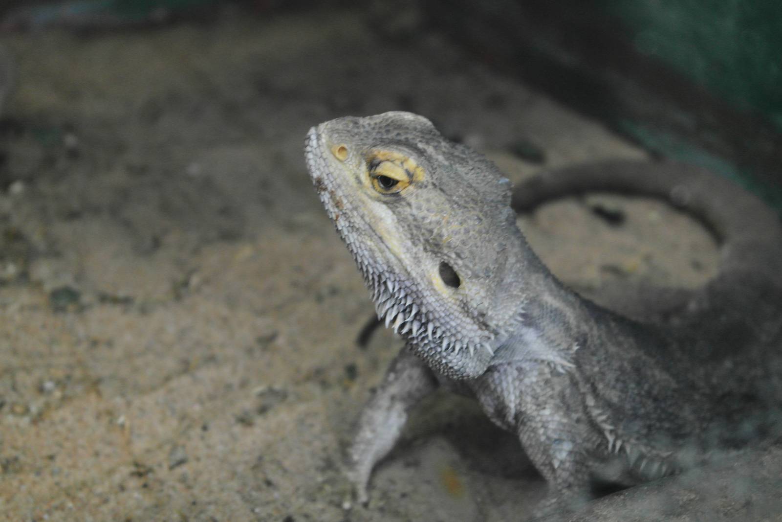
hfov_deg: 29.2
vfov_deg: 19.7
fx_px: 1499
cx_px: 391
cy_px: 261
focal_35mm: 69
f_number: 5
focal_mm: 45
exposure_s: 1/50
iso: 800
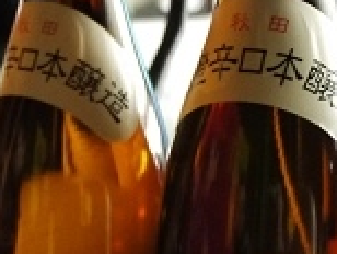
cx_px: -48
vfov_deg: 12.3
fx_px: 1131
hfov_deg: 16.4
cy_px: 366
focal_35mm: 116
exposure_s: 1/15
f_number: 2.5
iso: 800
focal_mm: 14
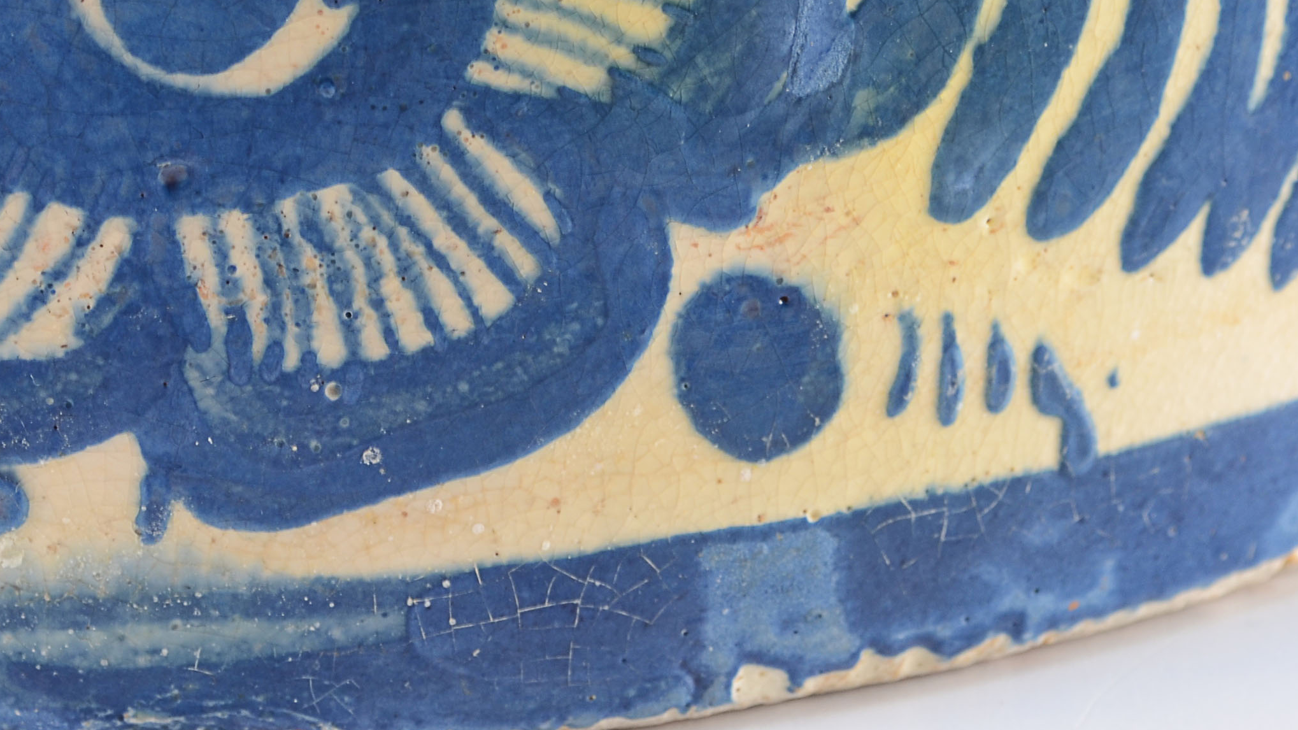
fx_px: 6264
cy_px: -142
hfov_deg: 11.8
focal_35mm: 182
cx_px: 459
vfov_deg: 6.6
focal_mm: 48
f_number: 10
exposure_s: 1/80
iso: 100
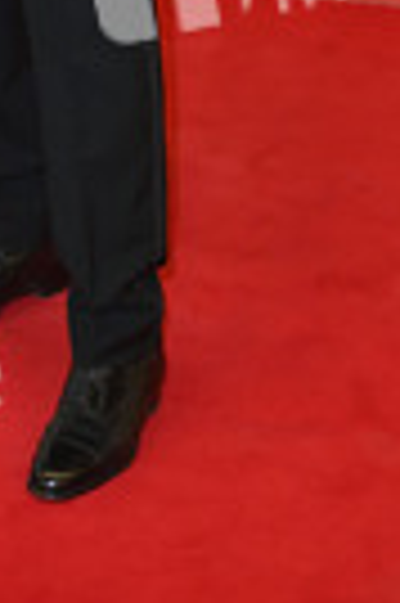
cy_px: -288
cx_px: -99
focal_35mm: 119
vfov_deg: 15.9
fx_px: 1988
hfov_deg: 11.2
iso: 640
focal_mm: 40
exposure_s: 1/250
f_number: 7.1
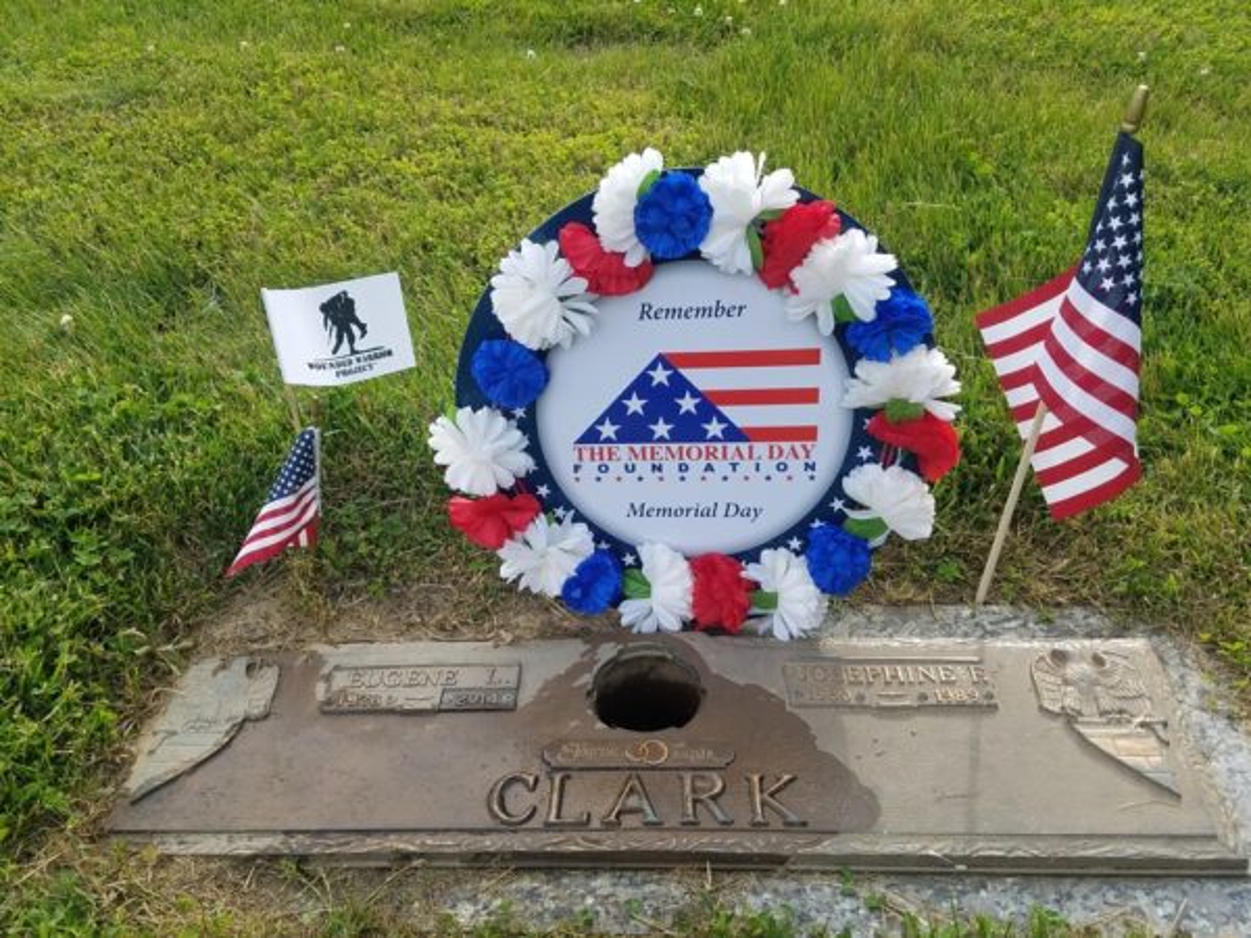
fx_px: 940
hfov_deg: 67.3
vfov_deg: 53.1
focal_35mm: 26
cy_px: 469
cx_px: 626
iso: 50
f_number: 1.7
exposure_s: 1/544
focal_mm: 4.2
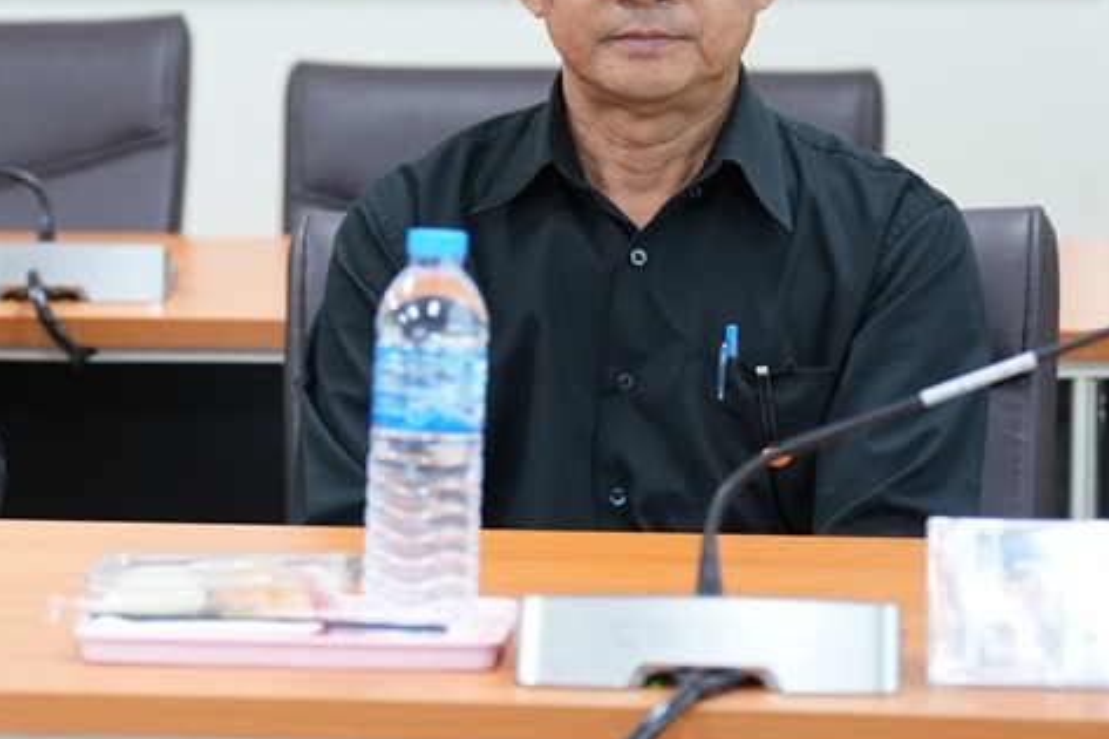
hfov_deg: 11.0
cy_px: 190
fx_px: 5728
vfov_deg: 7.4
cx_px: 225
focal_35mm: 186
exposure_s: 1/160
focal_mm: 88
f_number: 2.8
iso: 2500
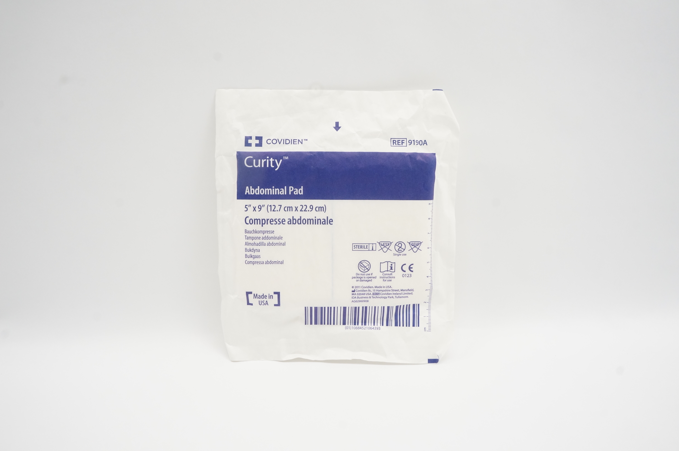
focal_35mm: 27
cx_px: 340
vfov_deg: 47.8
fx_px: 509
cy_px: 226
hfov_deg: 67.4
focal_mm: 18
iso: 800
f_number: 13
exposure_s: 1/30
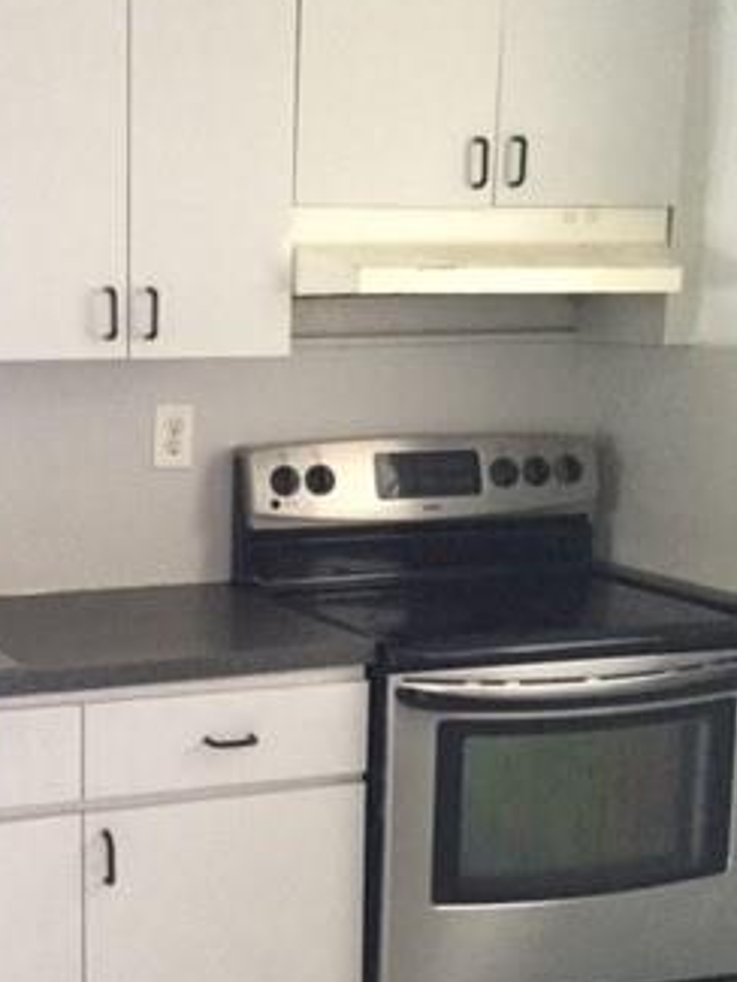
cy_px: 610
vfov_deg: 31.5
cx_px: 109
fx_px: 1731
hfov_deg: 23.5
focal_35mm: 61
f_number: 2.4
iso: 200
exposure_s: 1/30
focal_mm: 3.3
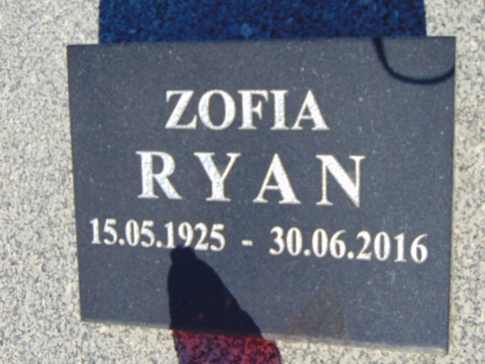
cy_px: 165
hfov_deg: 34.3
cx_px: 268
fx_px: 785
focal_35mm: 56
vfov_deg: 26.1
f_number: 3.5
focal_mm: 9
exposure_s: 1/1000
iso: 80
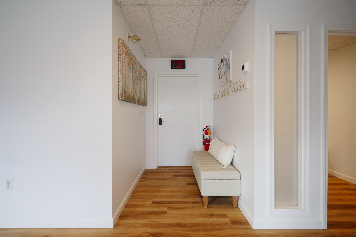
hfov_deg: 95.0
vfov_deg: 72.0
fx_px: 163
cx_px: 178
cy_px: 118
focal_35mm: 16
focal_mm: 16.5
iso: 250
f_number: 7.1
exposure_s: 1/4
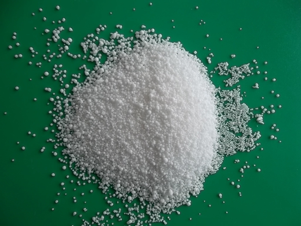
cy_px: 113
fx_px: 235
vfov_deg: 51.4
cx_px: 150
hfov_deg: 65.3
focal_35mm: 27
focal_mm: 4.9
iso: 80
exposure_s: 1/210
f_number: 3.5
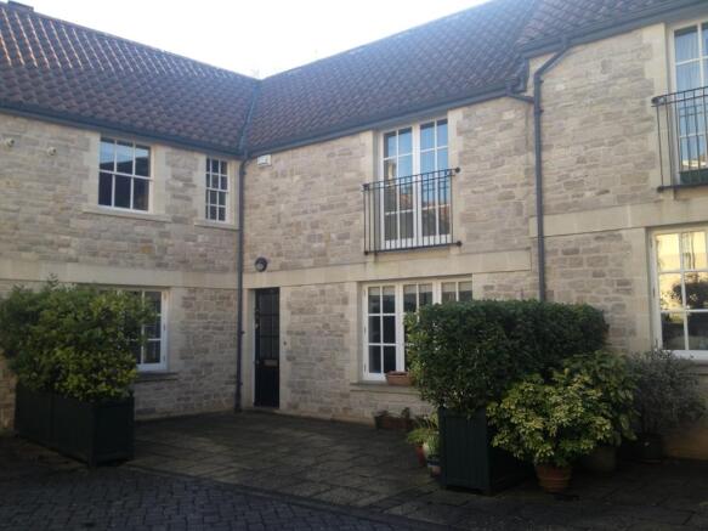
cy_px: 266
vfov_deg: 40.7
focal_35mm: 35
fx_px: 716
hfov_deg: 52.6
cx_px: 354
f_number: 2.4
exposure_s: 1/201
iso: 50
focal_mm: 4.28
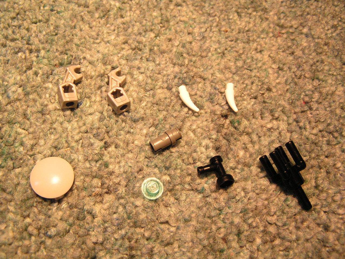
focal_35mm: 38
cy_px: 130
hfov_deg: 49.0
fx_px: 379
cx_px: 172
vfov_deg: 37.7
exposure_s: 1/50
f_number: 2.8
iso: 160
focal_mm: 6.3
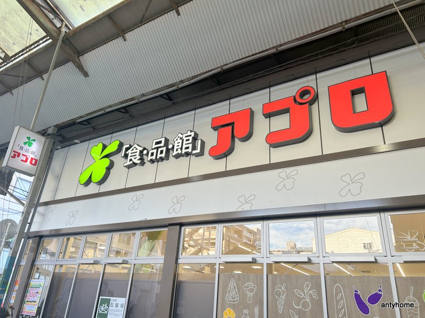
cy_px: 159
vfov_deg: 53.1
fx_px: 319
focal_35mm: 26
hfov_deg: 67.3
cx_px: 212
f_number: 1.5
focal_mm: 5.7
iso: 40
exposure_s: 1/162
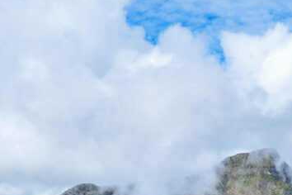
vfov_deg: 16.6
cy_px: 250
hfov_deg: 25.0
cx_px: 276
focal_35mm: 78
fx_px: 633
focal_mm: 18
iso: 100
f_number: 8
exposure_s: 1/250
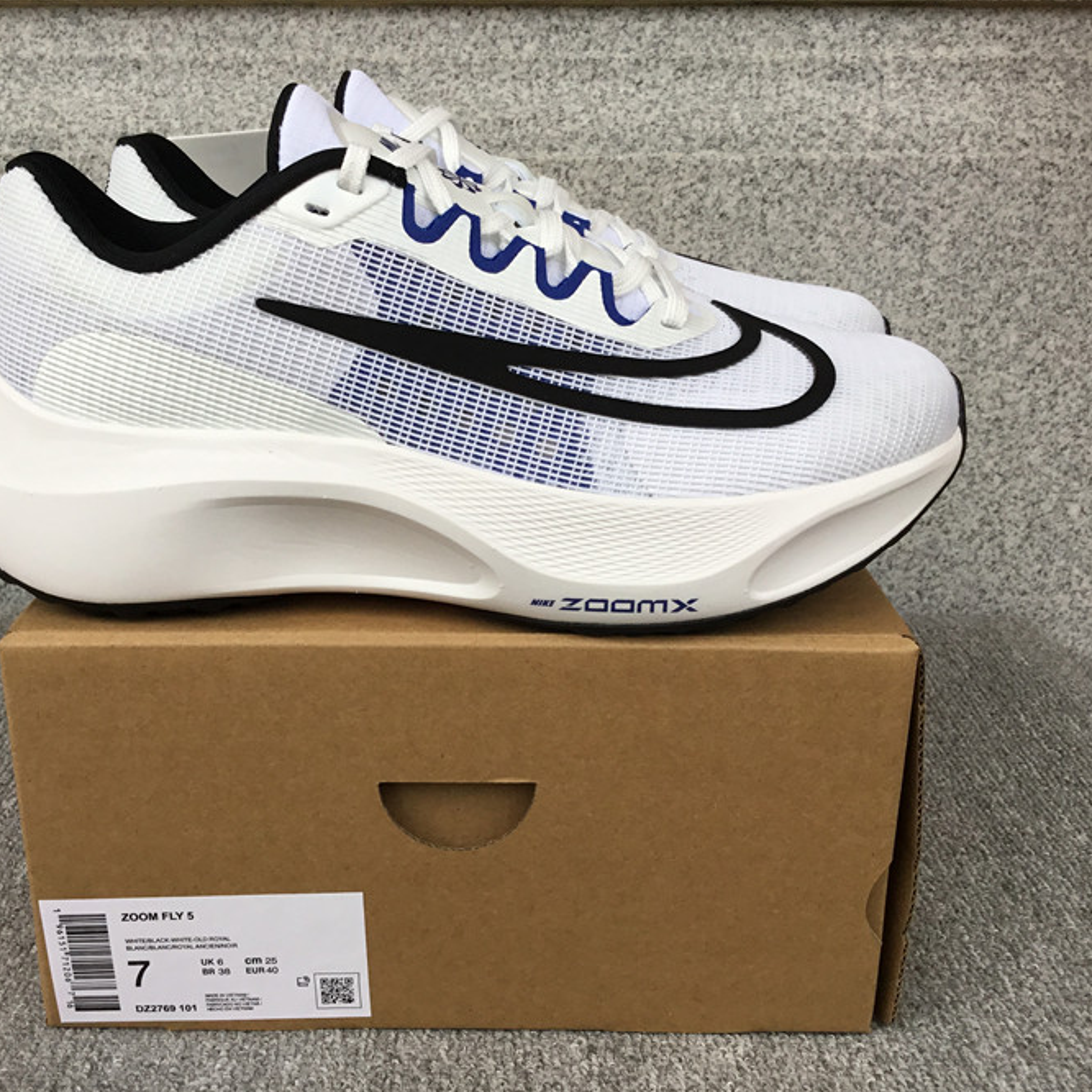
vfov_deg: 44.9
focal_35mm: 37
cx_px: 469
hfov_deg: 44.8
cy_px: 548
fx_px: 1321
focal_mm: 3.3
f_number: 2.4
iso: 50
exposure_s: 1/100
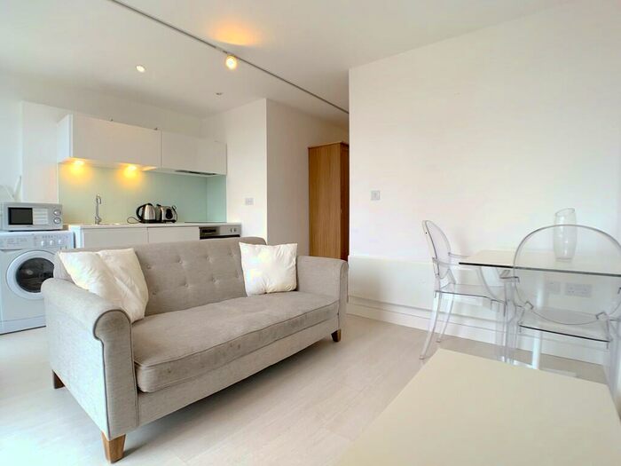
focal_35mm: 26
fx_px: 466
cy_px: 233
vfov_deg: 53.1
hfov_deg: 67.3
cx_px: 310
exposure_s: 1/100
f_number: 1.8
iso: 32
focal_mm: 4.25
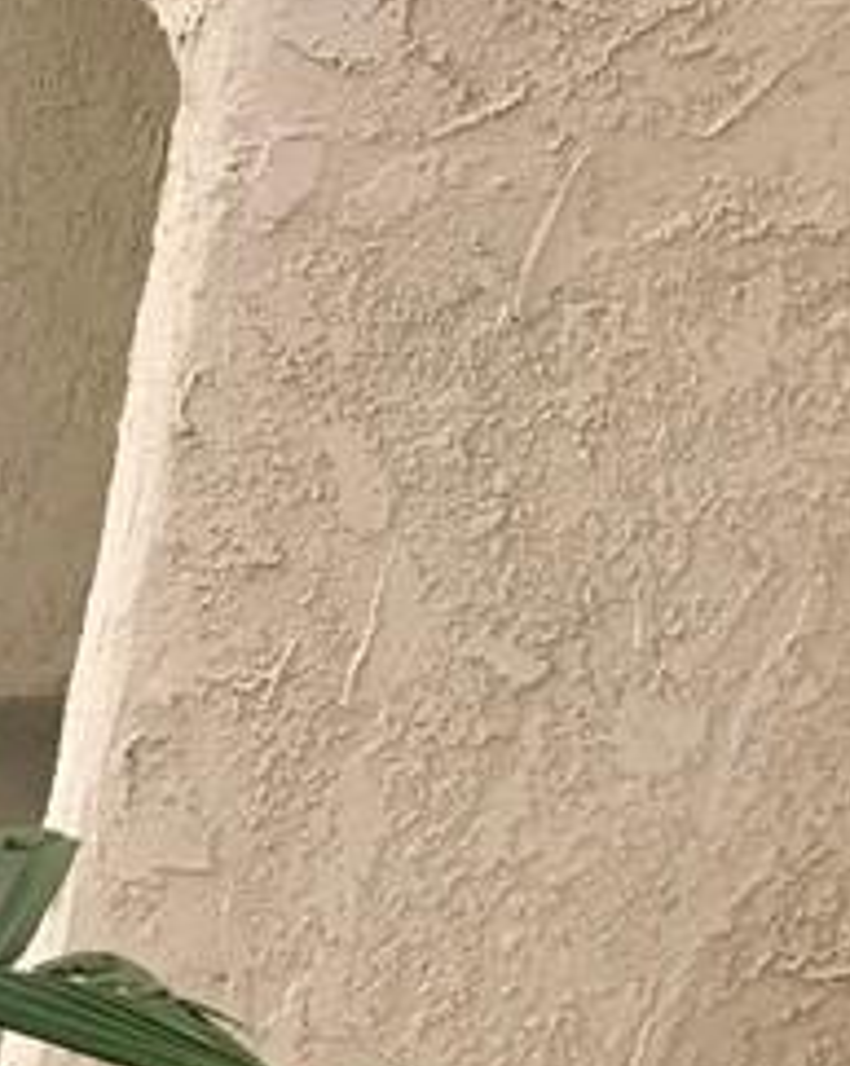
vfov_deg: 15.8
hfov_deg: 10.6
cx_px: -1312
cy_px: 70
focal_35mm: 120
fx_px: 3781
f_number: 1.8
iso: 16
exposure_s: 1/242
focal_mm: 3
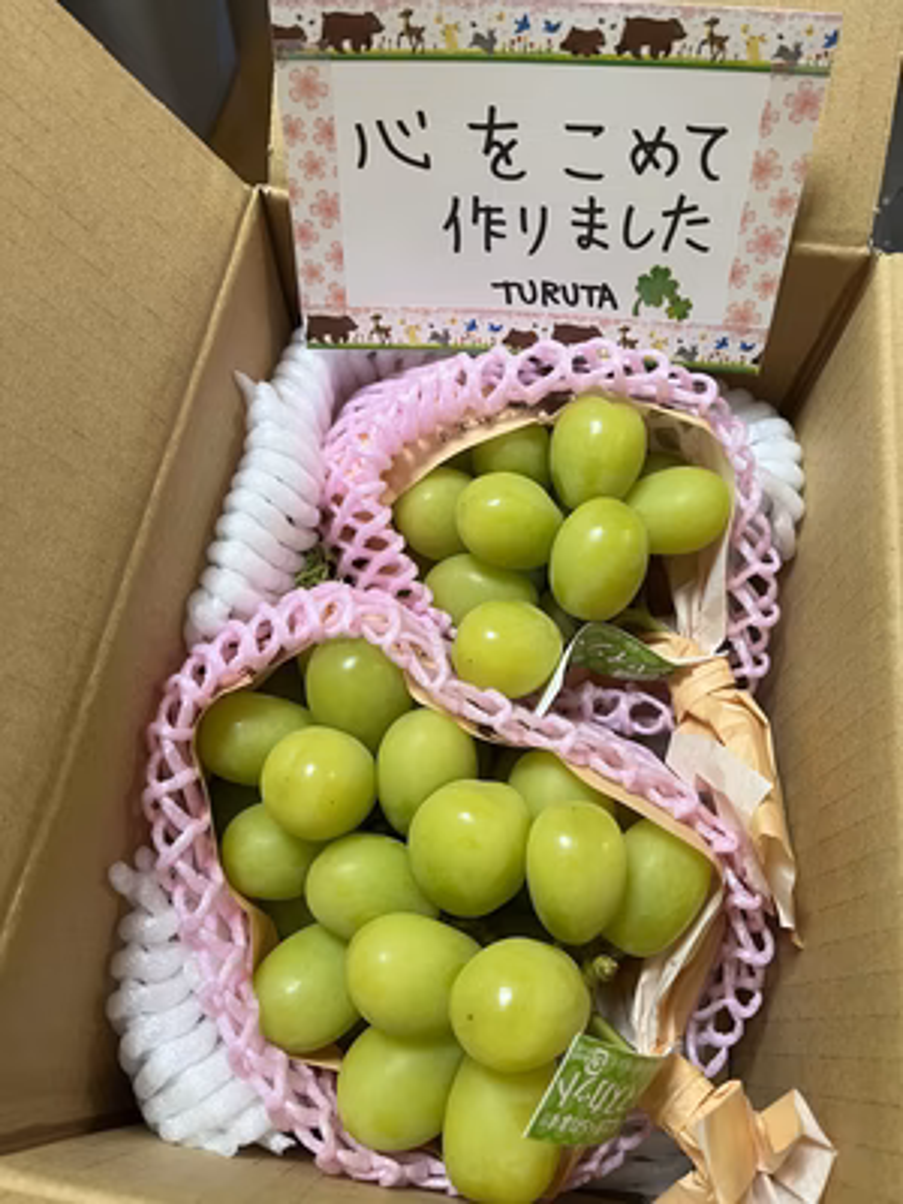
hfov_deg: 53.1
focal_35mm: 26
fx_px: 904
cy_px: 602
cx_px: 452
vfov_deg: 67.3
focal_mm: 5.1
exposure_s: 1/60
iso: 100
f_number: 1.6
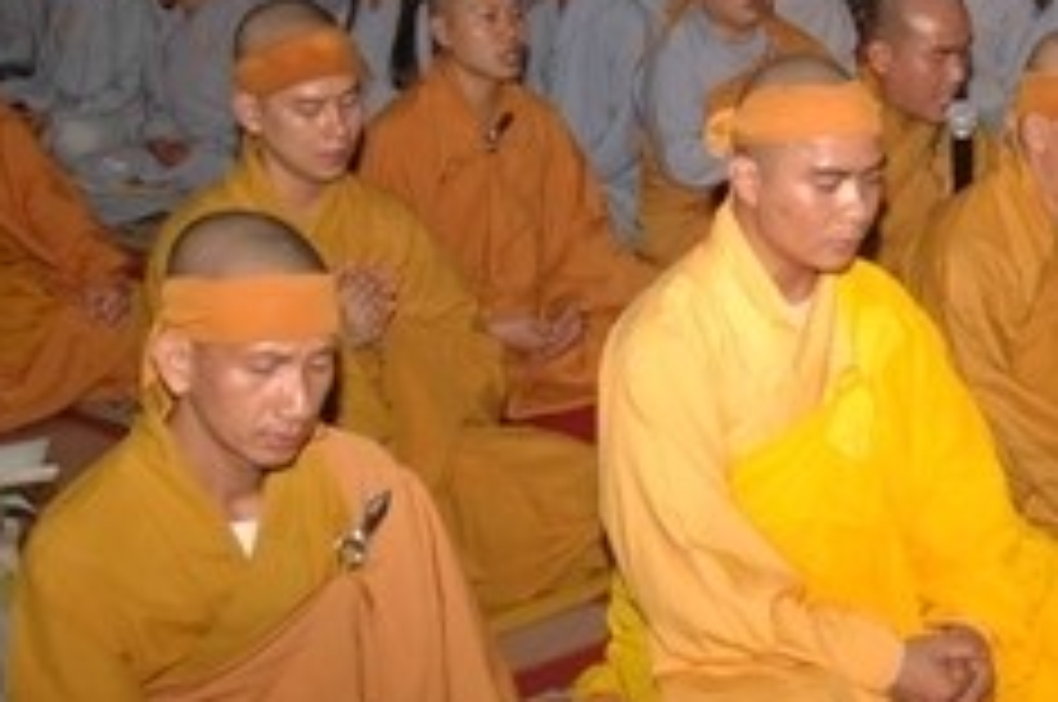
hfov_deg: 21.4
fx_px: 2641
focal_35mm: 90
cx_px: 1184
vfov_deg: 15.0
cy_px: 608
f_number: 4
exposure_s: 1/60
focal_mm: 22
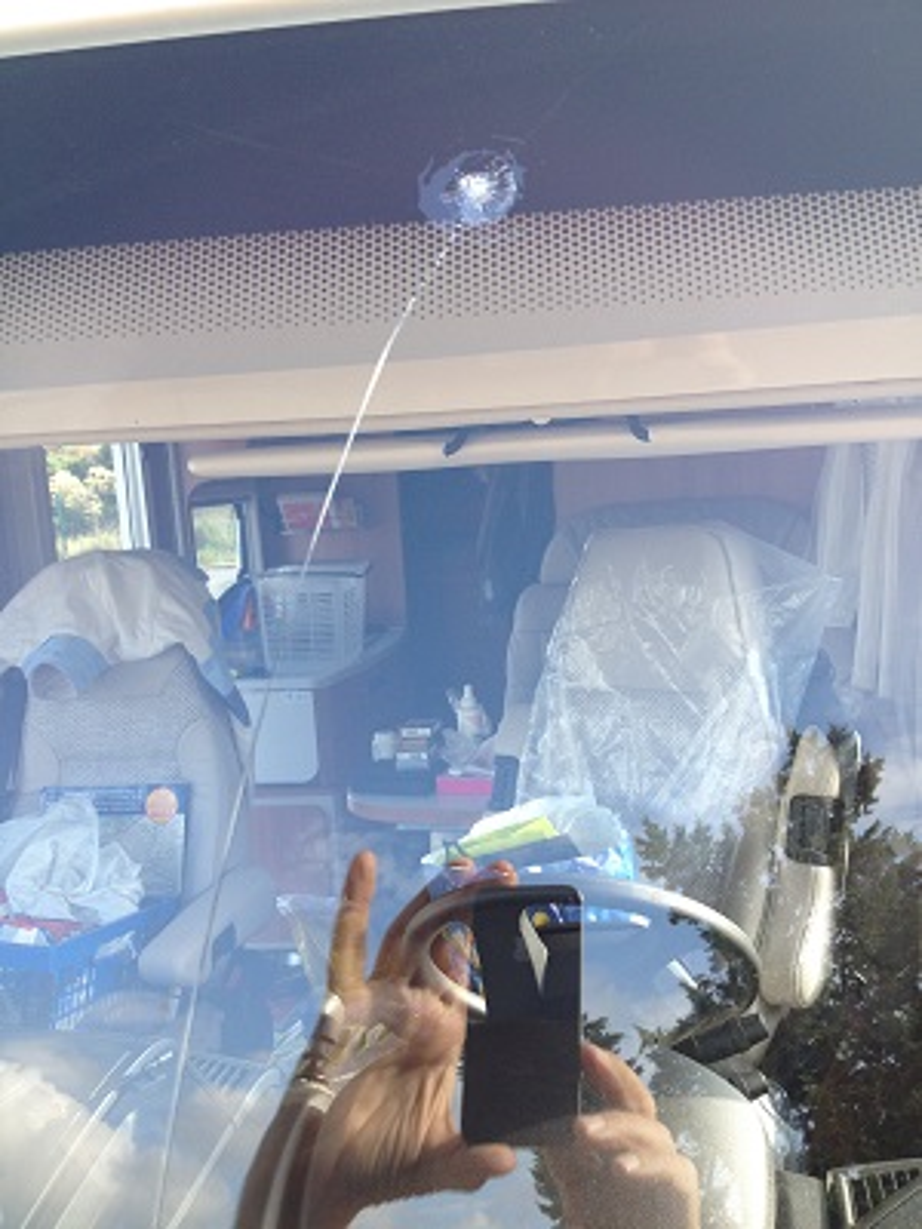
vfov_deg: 52.6
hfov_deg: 40.7
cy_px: 614
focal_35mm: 35
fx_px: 1243
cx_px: 461
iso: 50
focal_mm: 4.28
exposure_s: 1/217
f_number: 2.4
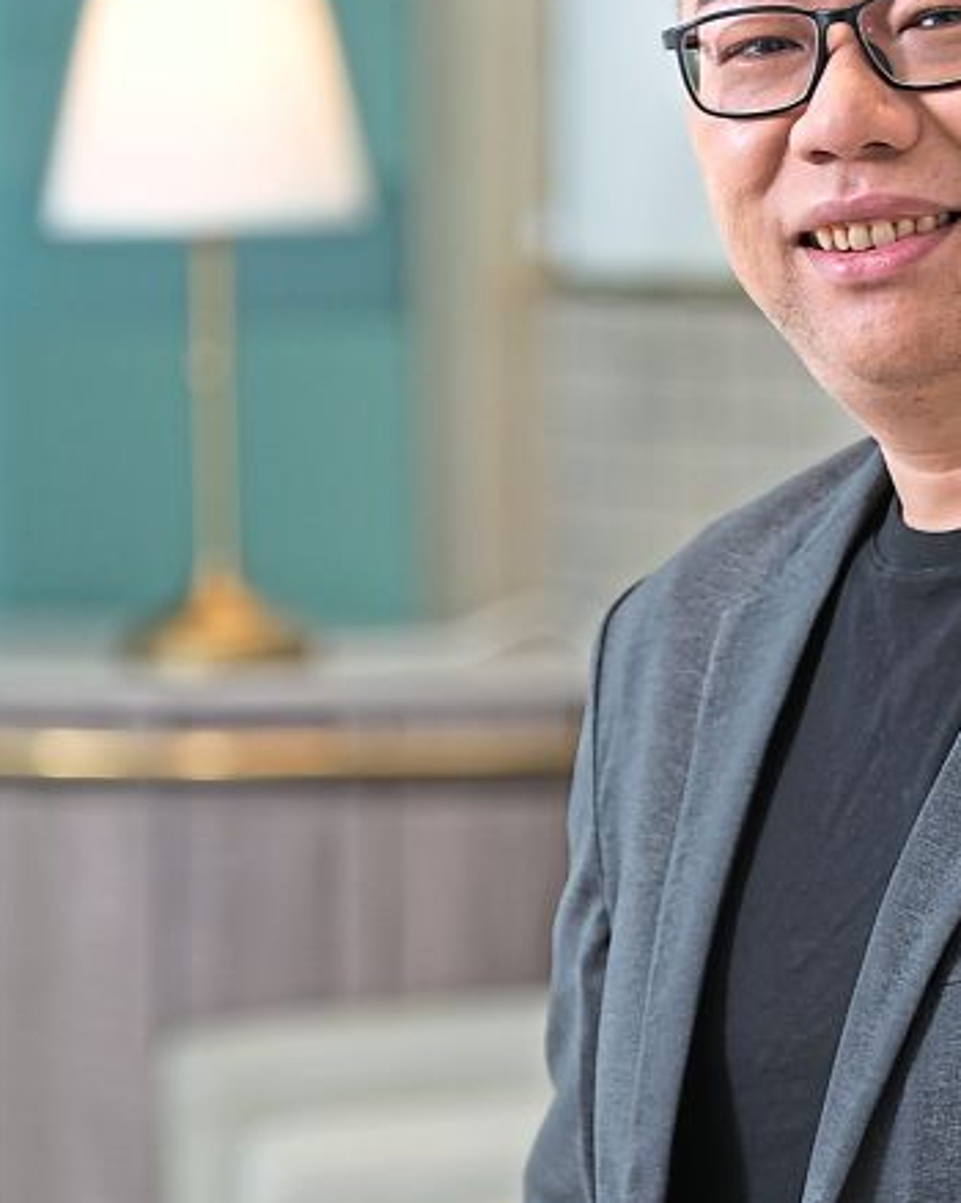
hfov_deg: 3.2
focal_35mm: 476
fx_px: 16935
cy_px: 1046
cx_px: 799
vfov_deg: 4.1
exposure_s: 1/100
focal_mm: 119.2
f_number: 3.2
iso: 250
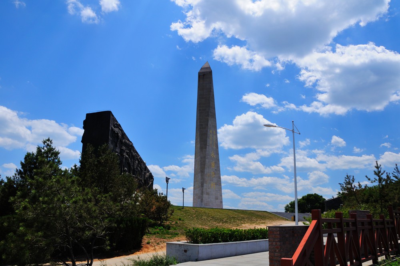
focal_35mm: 27
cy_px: 133
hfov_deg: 67.4
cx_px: 200
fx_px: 300
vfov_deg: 47.8
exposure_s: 1/400
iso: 200
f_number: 8
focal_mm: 18
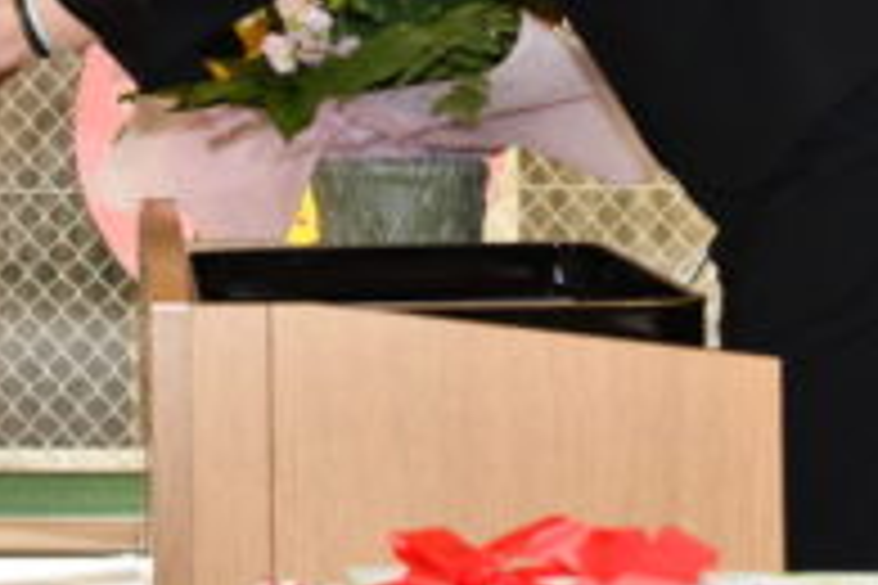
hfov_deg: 16.4
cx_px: 92
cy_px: -155
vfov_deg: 10.9
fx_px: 3000
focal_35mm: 123
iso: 200
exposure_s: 1/100
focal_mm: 24
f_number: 4.5
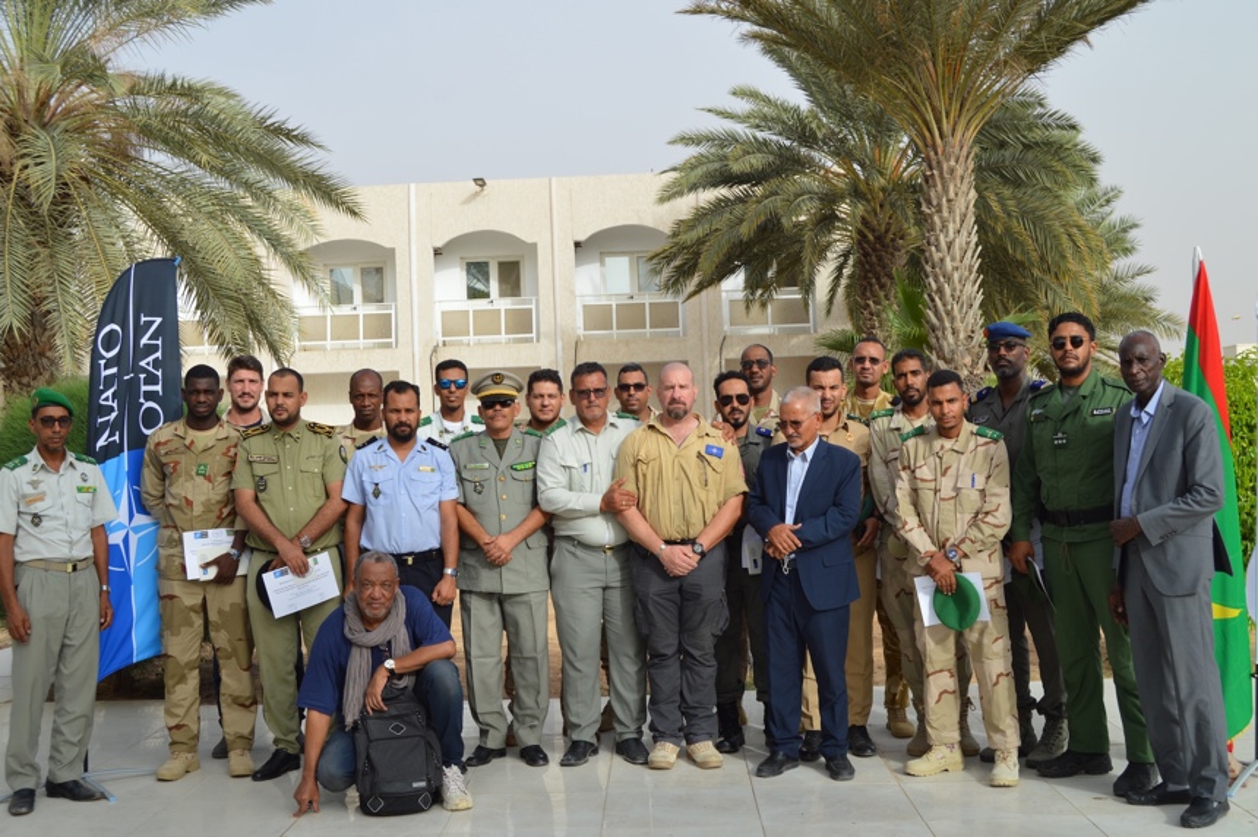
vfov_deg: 34.2
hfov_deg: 49.6
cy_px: 418
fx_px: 1362
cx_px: 629
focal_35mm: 39
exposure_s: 1/200
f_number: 7.1
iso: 100
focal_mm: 26
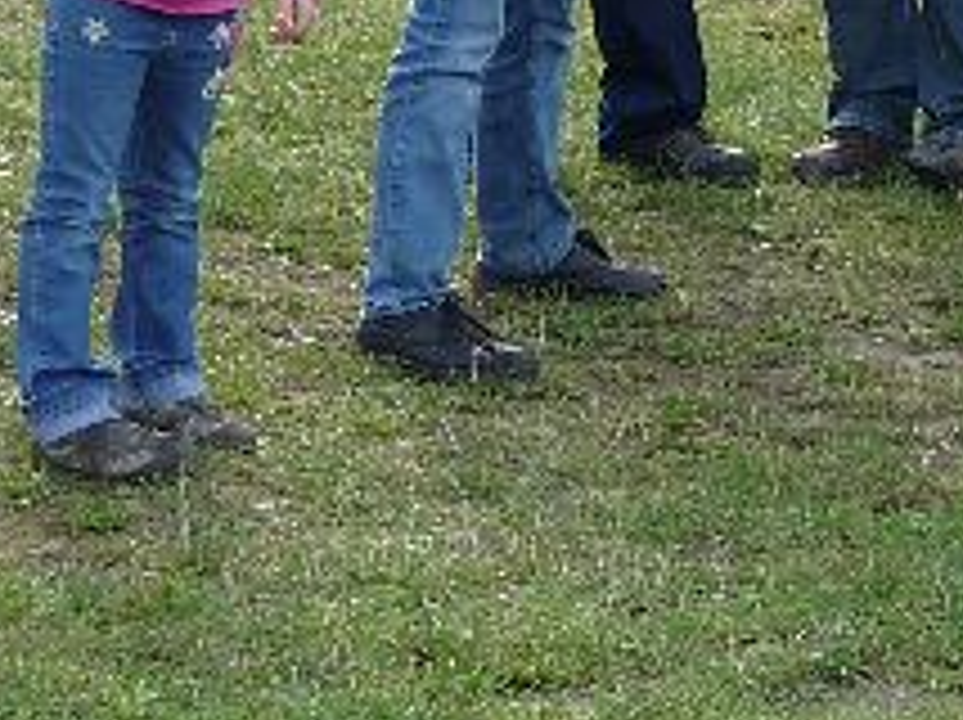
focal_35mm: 206
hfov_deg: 9.6
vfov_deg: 7.1
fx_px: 5724
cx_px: 594
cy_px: -428
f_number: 4.3
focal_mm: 9.3
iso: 100
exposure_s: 1/160
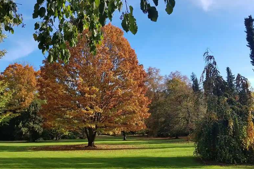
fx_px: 198
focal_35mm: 28
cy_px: 81
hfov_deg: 65.5
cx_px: 124
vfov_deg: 46.4
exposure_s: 1/958
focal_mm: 4.2
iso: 50
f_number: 1.7
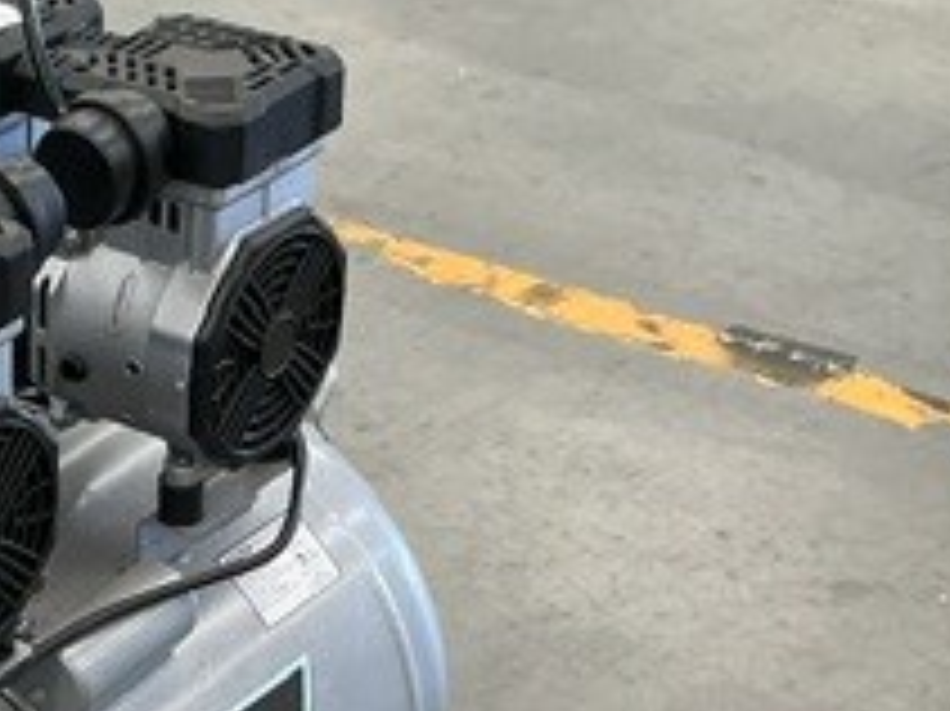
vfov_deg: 16.1
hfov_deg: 20.9
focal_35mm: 88
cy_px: 860
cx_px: -171
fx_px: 2414
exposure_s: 1/100
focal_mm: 3
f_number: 1.8
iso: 64
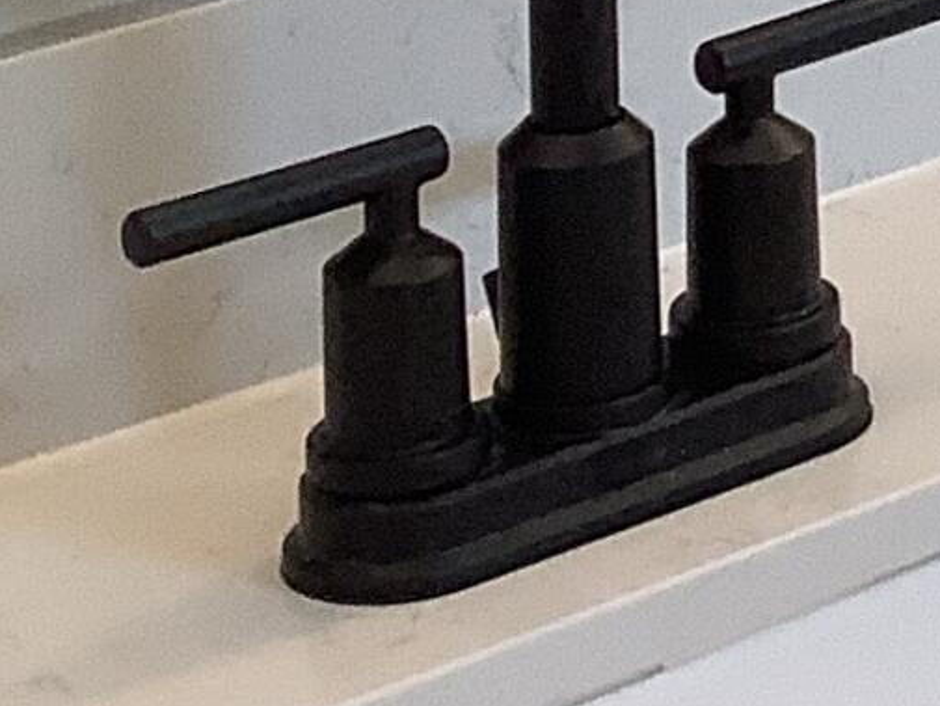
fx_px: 4998
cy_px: -1205
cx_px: 1597
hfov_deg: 10.2
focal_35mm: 184
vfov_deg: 7.4
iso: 80
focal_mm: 3.3
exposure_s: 1/60
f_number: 2.4
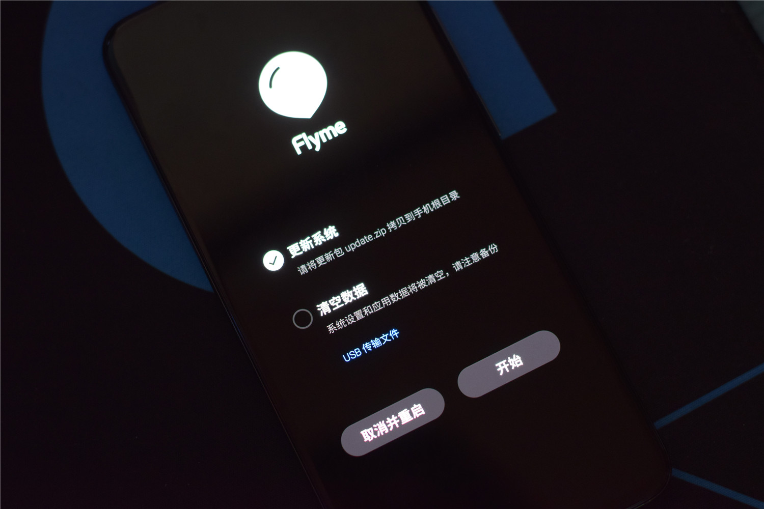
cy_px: 254
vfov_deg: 18.2
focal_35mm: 75
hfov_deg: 27.0
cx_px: 382
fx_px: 1592
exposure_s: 1/60
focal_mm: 50
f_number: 2.8
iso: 800
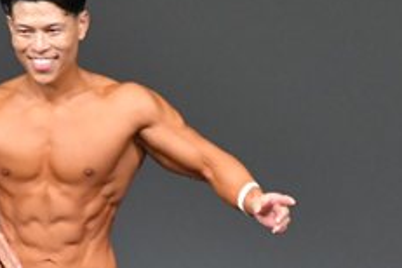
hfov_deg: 1.8
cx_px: 168
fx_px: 12930
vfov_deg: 1.2
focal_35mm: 1158
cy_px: 312
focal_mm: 230
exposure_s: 1/400
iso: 5000
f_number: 5.6
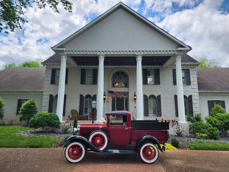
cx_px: 114
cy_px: 86
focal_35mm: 23
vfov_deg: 58.9
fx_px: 152
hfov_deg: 73.9
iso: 12
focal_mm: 6.4
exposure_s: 1/457
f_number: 1.8
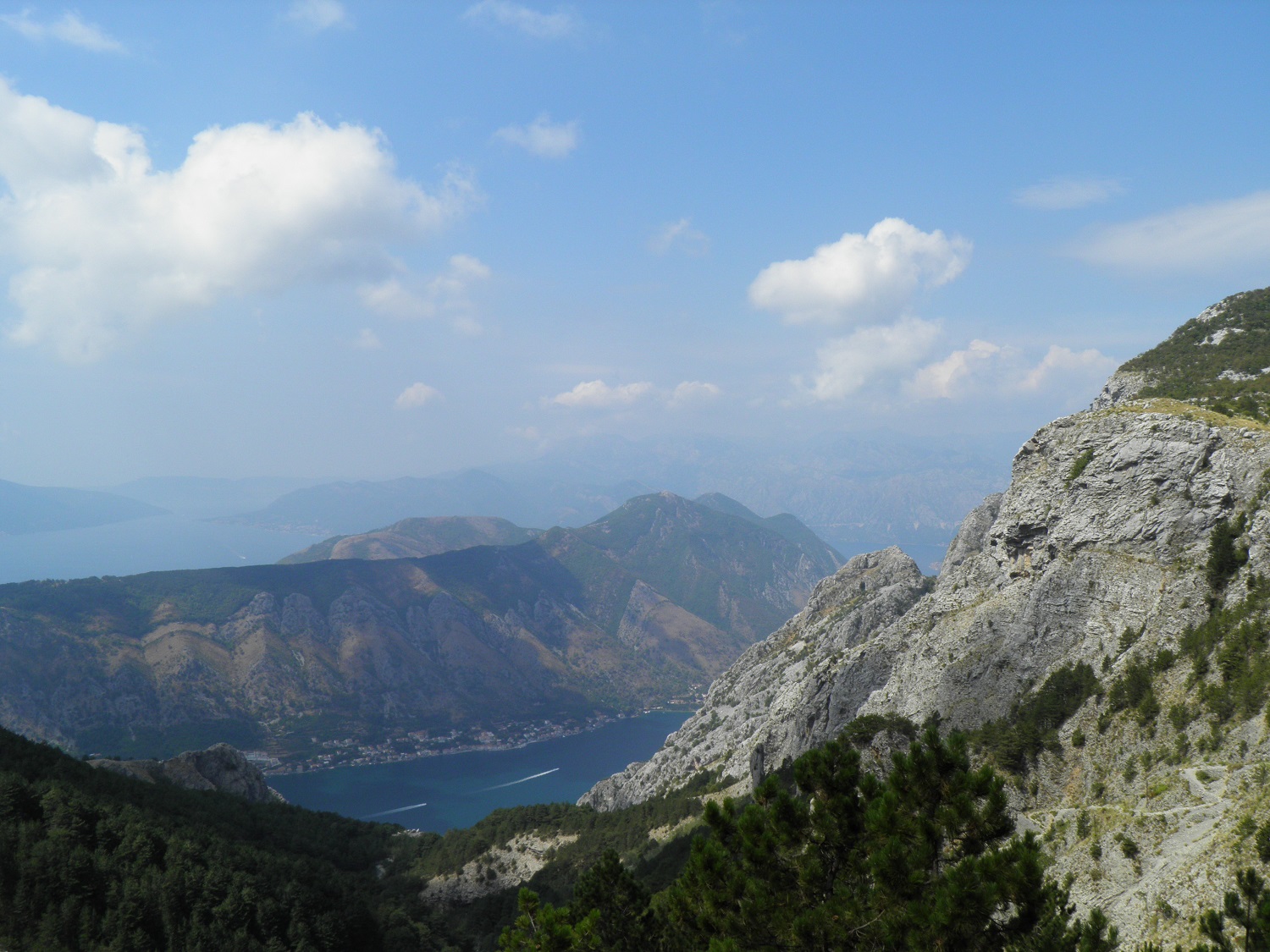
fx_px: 1101
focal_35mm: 30
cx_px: 635
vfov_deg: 46.8
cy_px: 476
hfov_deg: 60.0
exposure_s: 1/400
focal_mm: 5.5
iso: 50
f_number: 5.9
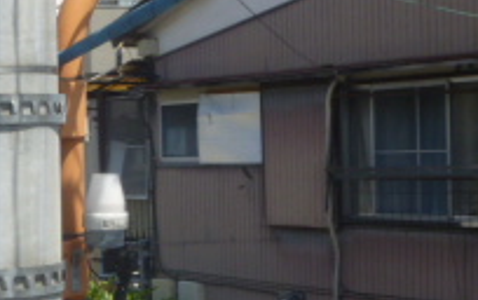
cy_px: 188
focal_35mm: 83
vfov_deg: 15.8
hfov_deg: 21.4
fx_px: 1082
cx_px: -213
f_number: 3.1
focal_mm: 4.5
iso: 100
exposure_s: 1/1000
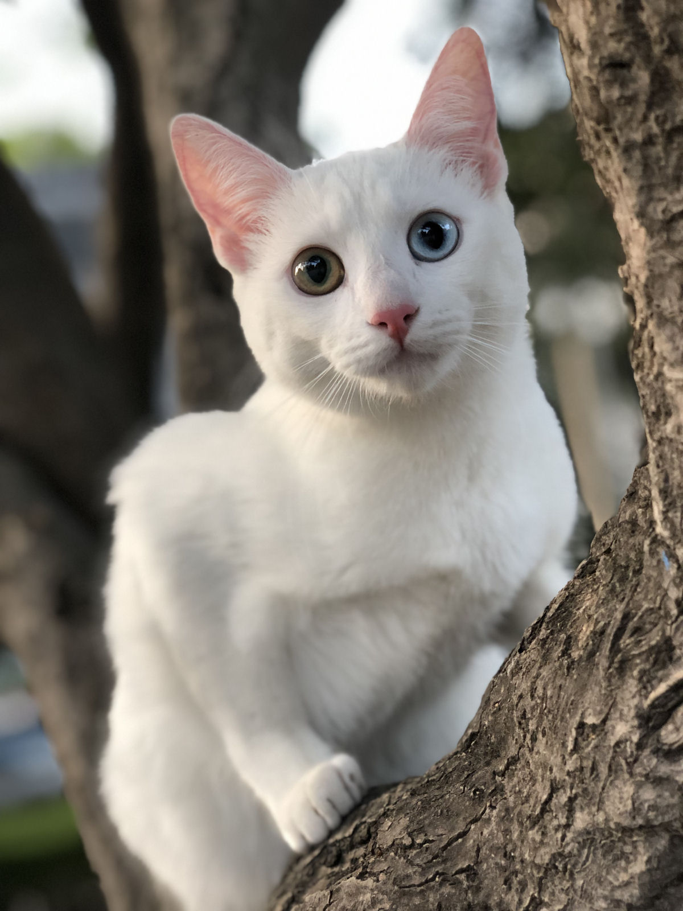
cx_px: 342
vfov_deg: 36.8
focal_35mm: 52
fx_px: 1368
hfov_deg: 28.0
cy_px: 456
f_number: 2.4
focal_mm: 6
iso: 100
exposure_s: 1/60
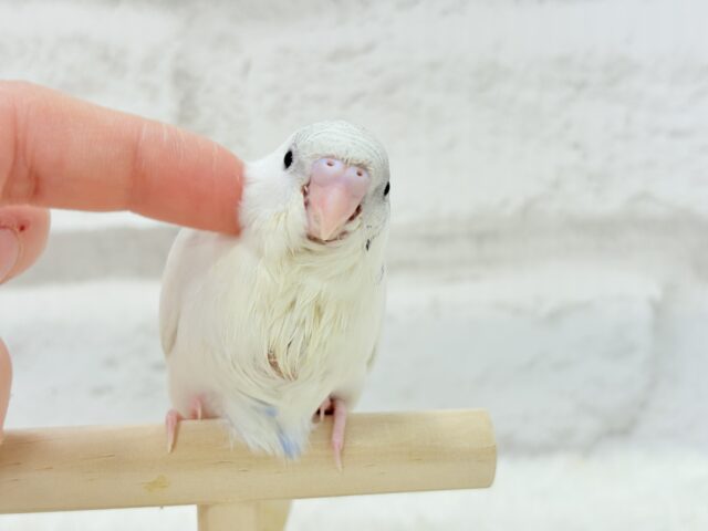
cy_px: 266
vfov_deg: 28.0
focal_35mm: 52
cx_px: 354
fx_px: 1064
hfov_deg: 36.8
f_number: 1.6
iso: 40
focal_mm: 5.96
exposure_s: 1/50
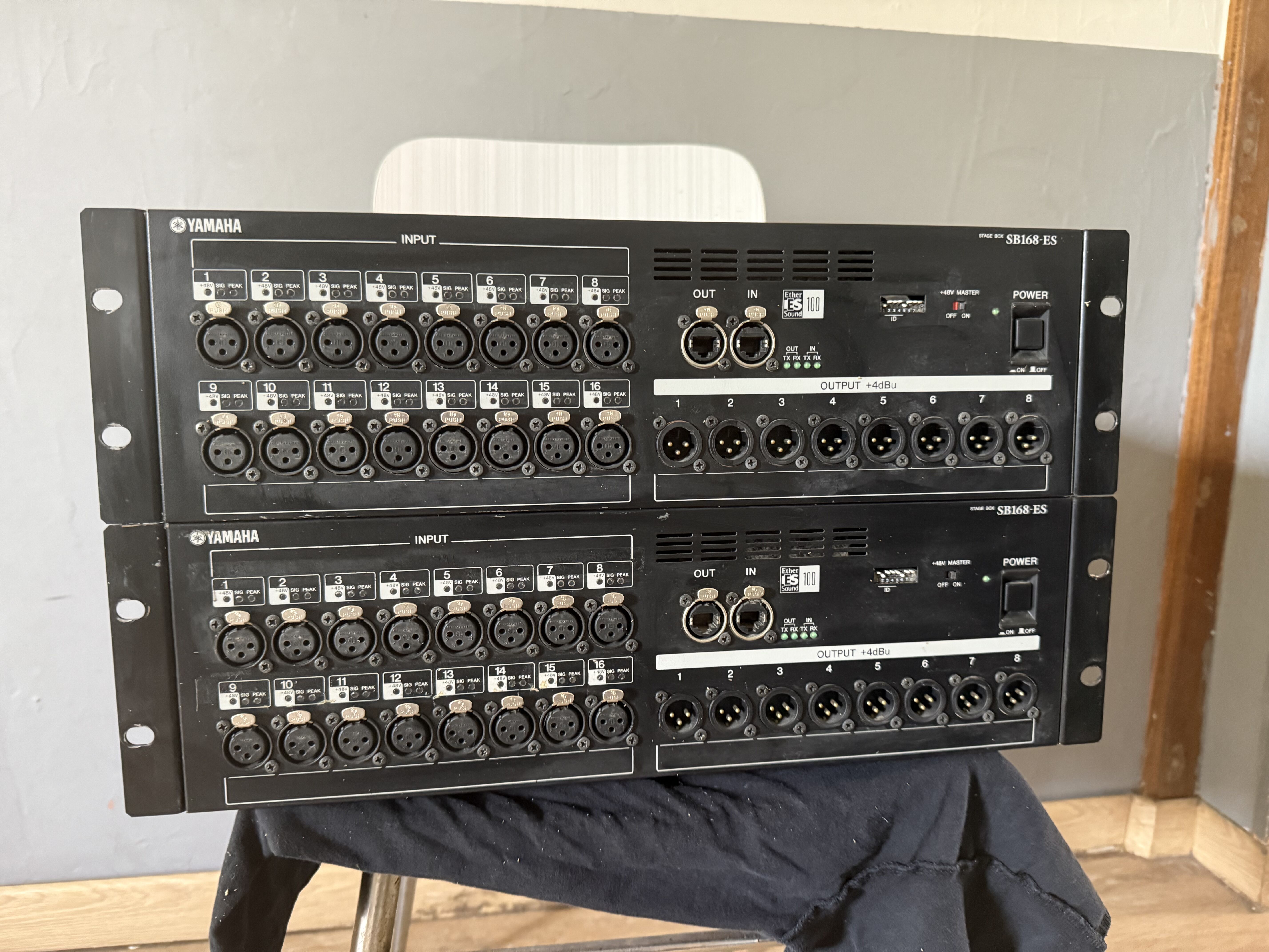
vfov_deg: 56.8
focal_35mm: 24
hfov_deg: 71.6
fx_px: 880
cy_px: 476
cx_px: 634
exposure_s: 1/40
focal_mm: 6.76
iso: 800
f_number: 1.78
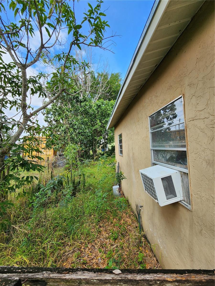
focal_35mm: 13
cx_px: 108
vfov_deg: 106.2
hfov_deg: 89.9
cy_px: 143
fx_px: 108
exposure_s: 1/447
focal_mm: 2.2
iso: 50
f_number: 2.2
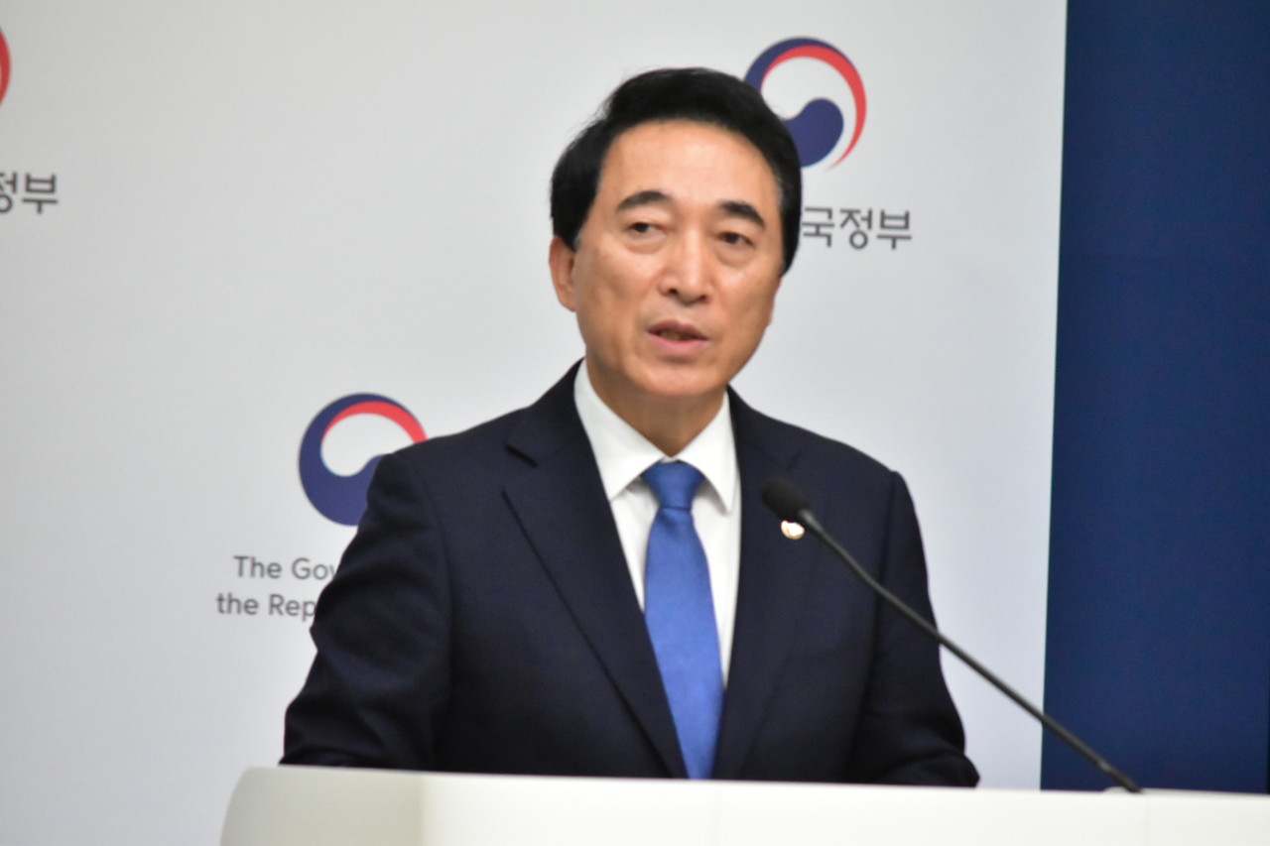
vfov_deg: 4.4
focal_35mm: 315
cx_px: 635
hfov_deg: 6.5
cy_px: 423
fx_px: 11110
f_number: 5.3
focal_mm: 210
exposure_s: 1/320
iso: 8000
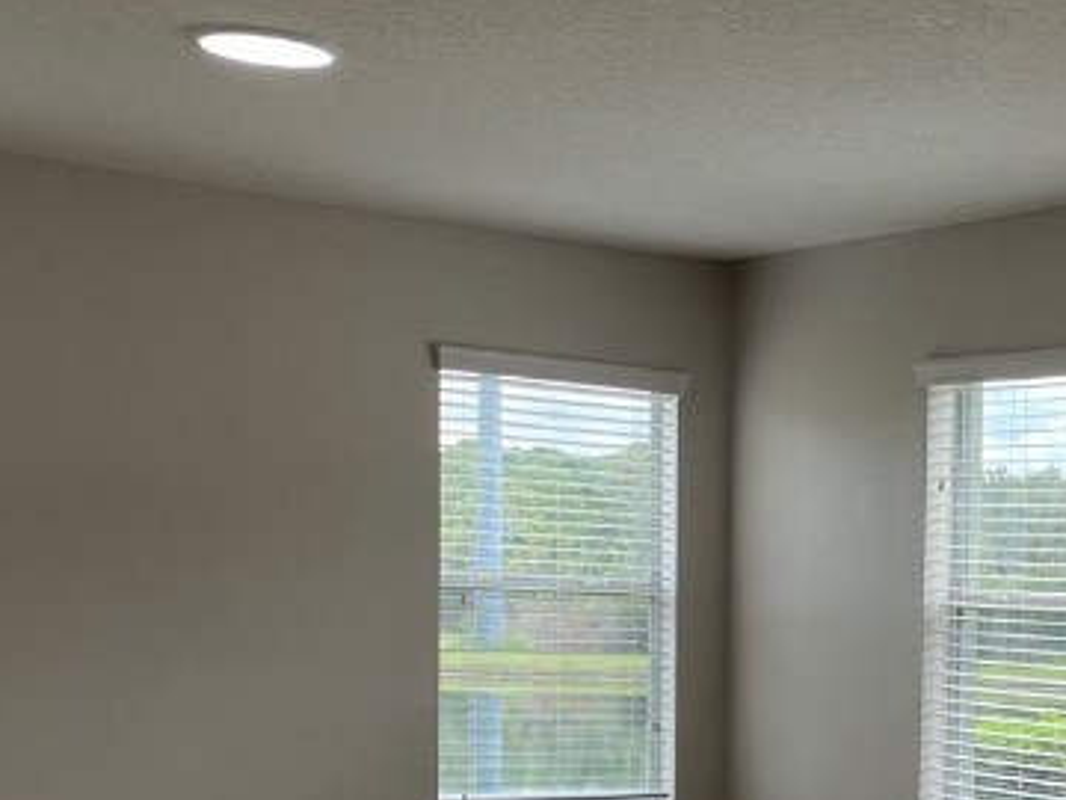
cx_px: 1173
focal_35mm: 74
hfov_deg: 24.6
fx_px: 2279
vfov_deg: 19.2
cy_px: 841
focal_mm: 4.25
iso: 32
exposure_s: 1/259
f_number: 1.8
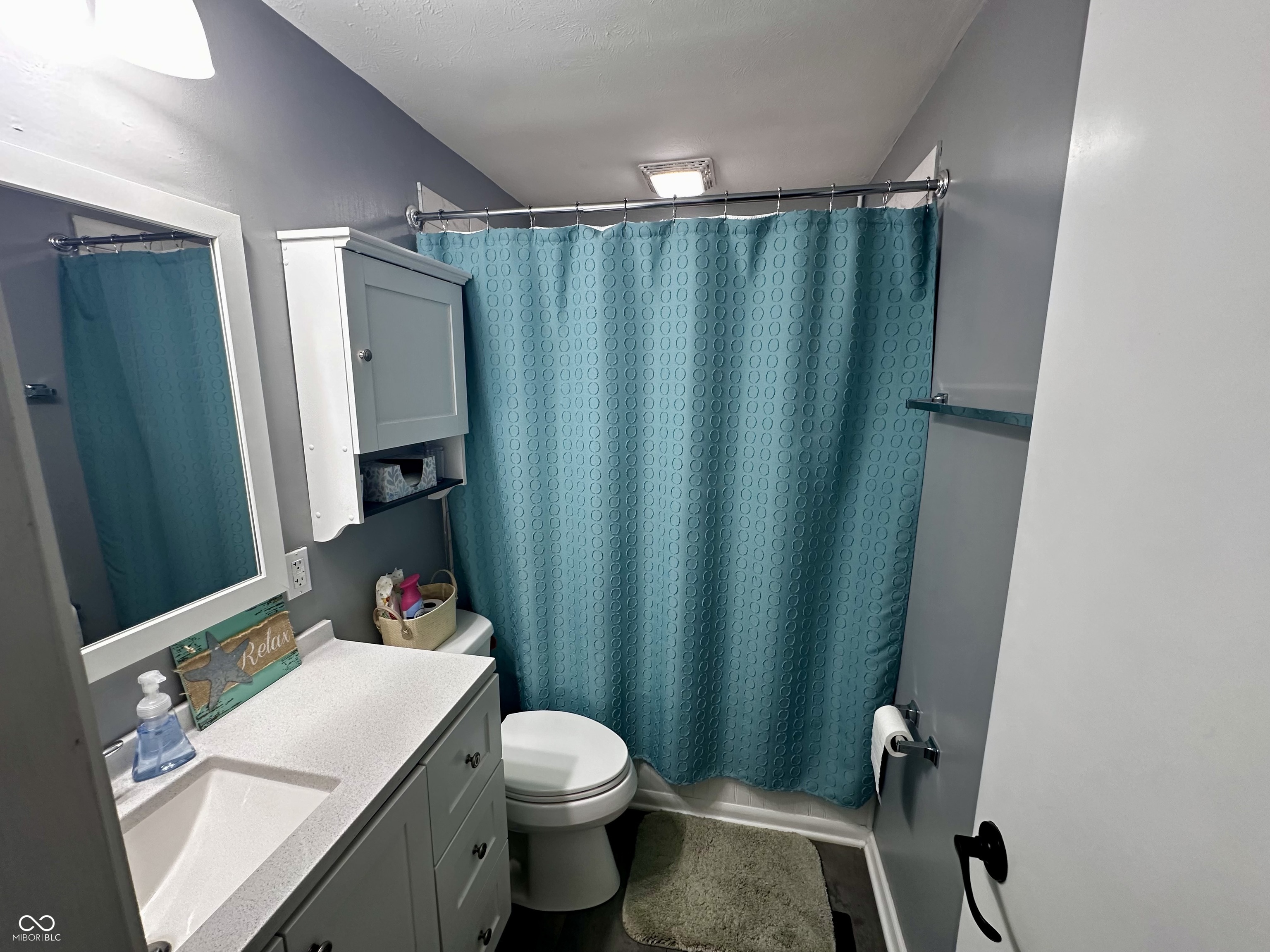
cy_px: 476
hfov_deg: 102.1
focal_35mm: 14
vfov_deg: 85.7
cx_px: 635
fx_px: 514
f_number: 2.2
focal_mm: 2.22
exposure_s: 1/60
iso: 200
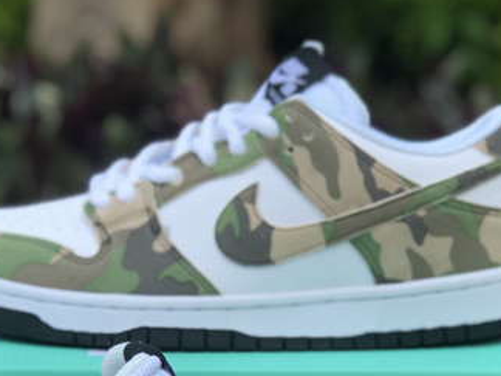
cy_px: 372
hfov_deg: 15.2
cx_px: 229
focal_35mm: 130
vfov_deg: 11.3
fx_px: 1881
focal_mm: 6.6
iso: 20
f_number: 2.8
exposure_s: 1/336
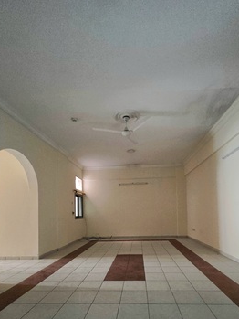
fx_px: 156
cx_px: 128
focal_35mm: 17
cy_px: 208
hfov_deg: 74.7
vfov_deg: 88.3
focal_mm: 2.2
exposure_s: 1/25.1
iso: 1600
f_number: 1.9
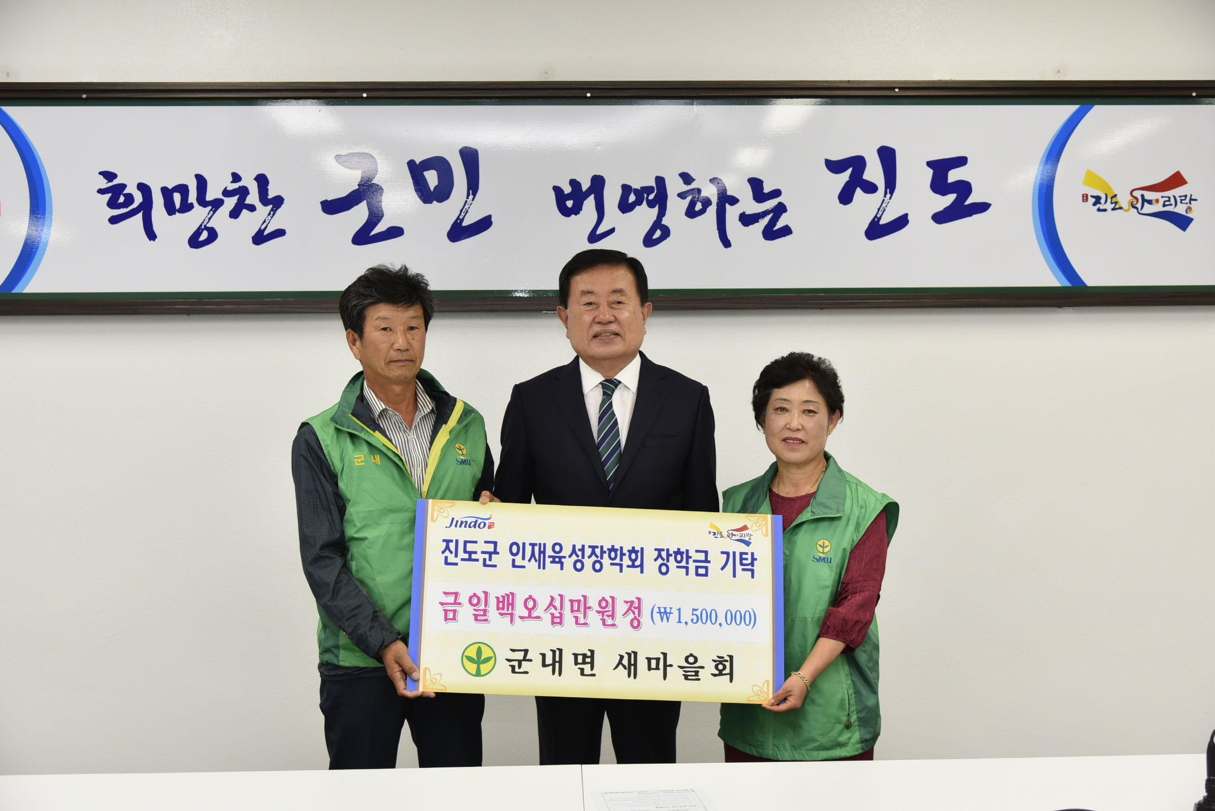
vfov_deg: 28.1
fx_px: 1620
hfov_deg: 41.1
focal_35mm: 48
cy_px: 406
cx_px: 608
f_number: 4.5
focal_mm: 48
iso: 640
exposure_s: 1/125
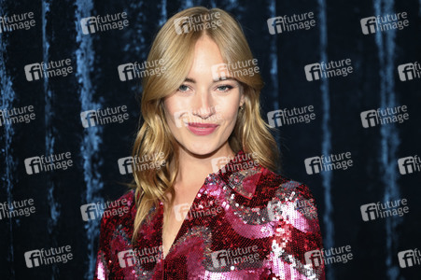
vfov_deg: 18.2
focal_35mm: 75
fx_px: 876
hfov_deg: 27.0
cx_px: 210
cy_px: 140
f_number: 2.8
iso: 400
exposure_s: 1/125
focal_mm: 75
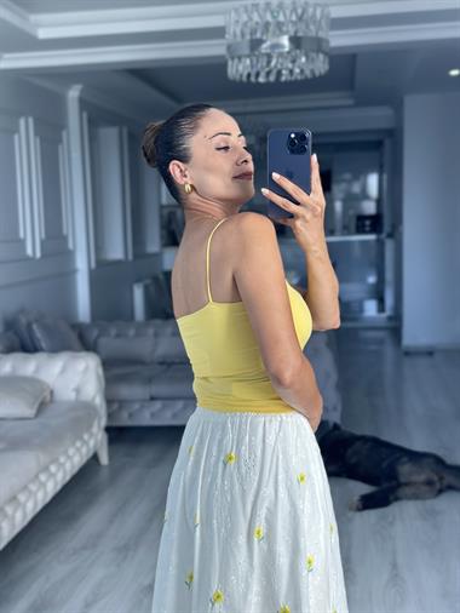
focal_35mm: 48
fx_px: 850
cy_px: 306
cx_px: 230
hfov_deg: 30.3
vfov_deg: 39.6
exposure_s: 1/139
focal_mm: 6.86
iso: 125
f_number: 1.78
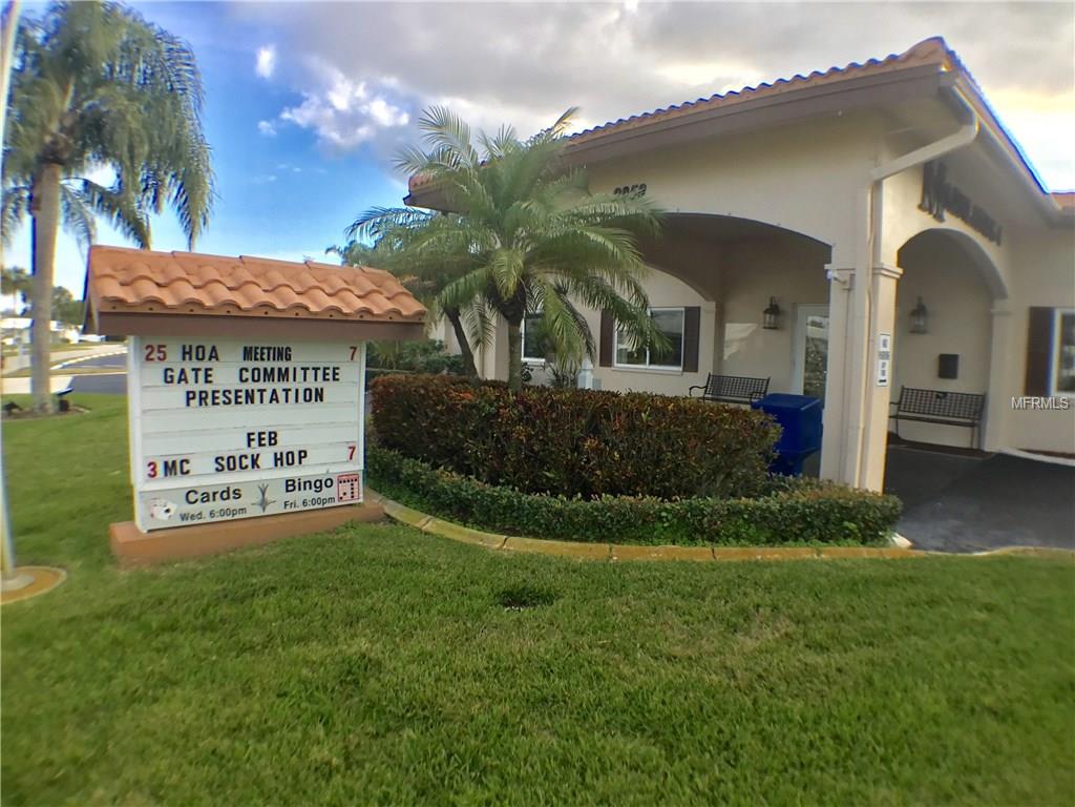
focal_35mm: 31
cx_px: 538
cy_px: 404
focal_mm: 3.3
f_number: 2.4
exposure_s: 1/436
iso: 25
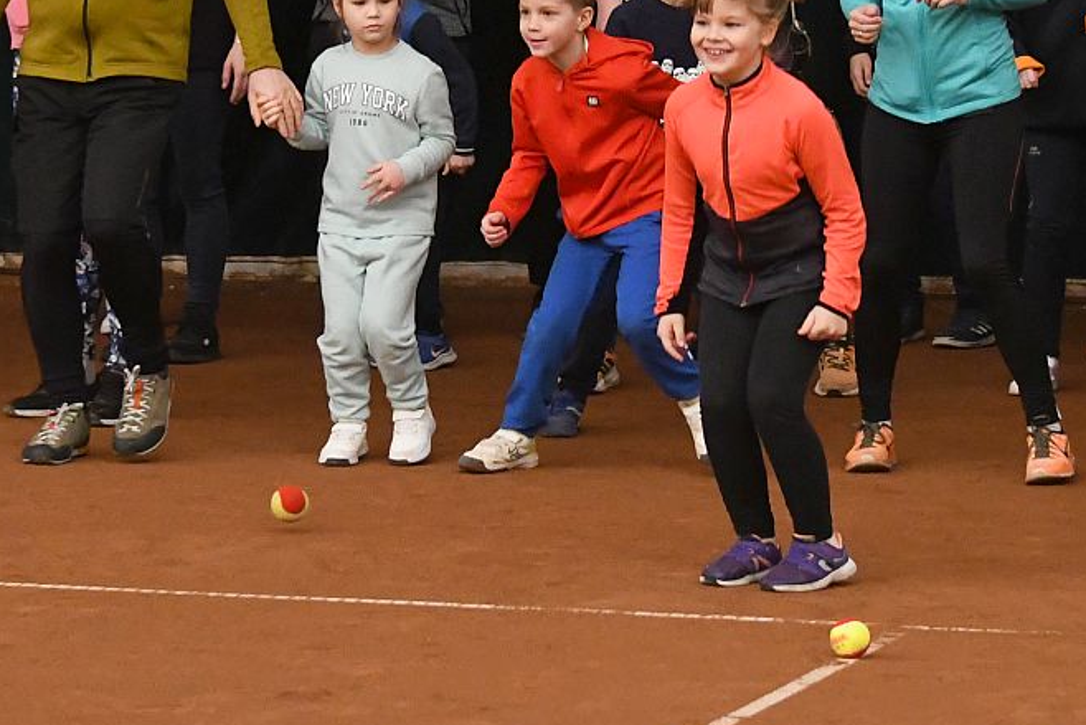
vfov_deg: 5.5
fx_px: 7482
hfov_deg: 8.3
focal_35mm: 248
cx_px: 591
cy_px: -34
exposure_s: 1/640
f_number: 4.8
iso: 6400
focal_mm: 68
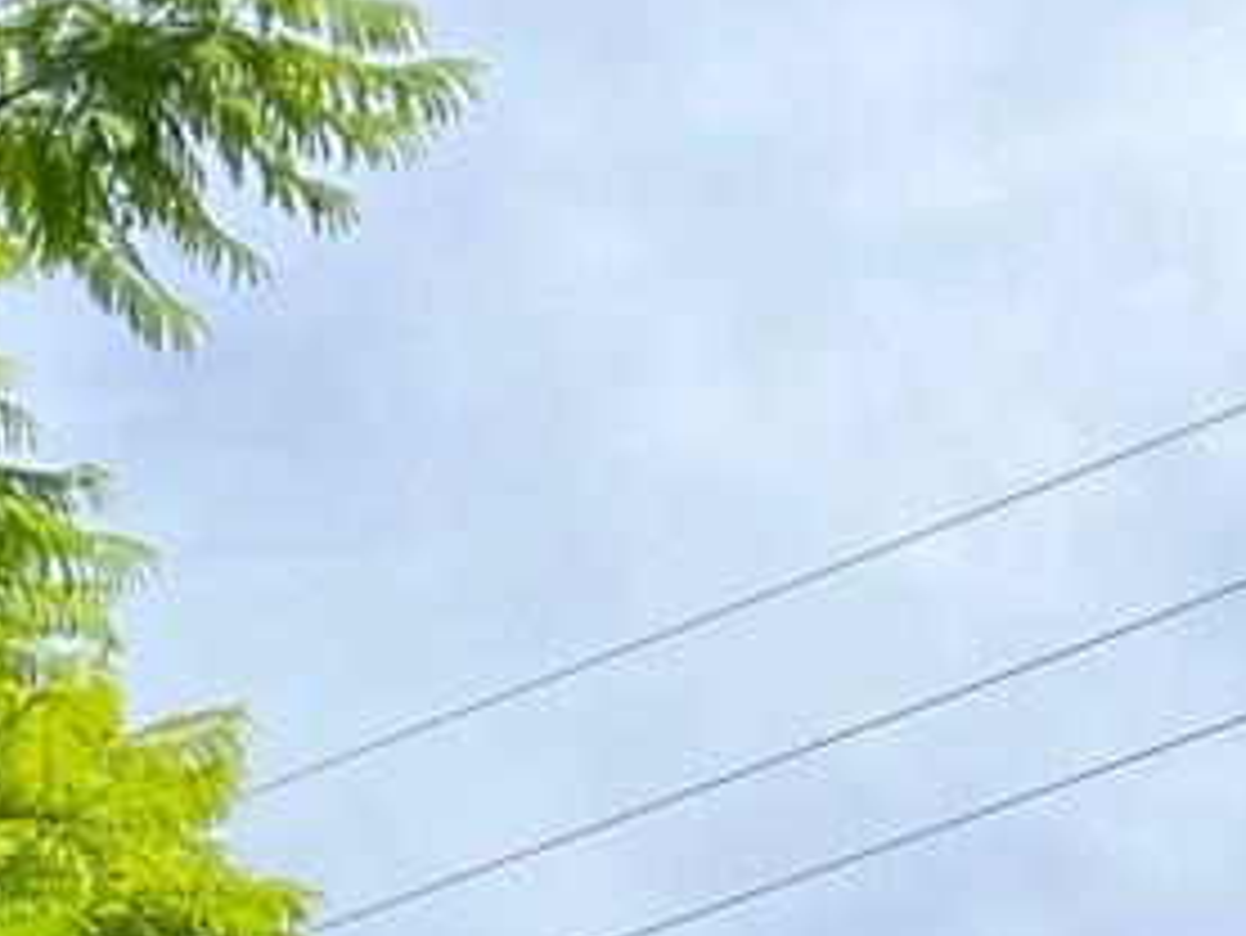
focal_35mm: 150
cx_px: -1547
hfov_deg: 11.4
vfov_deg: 8.6
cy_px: 2583
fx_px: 5402
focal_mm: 5.7
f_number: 1.5
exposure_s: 1/1238
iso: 50
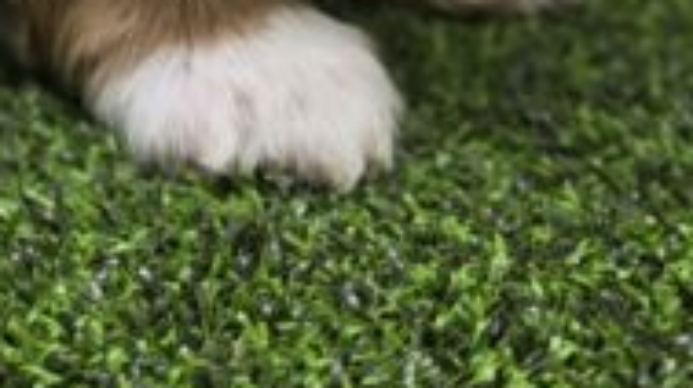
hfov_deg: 14.5
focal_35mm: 136
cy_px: -553
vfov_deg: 8.2
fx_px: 2497
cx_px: -422
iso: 50
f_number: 1.7
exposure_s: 1/120
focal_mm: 6.3
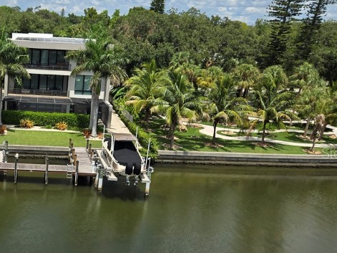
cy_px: 153
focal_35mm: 50
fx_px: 487
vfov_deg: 29.0
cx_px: 23
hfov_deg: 35.5
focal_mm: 5.4
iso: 25
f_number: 1.8
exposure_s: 1/2993
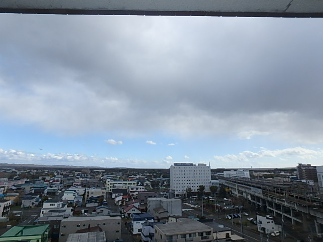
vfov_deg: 63.4
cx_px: 162
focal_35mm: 21
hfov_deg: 79.0
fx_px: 196
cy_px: 121
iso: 125
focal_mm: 3.7
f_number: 6
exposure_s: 1/400
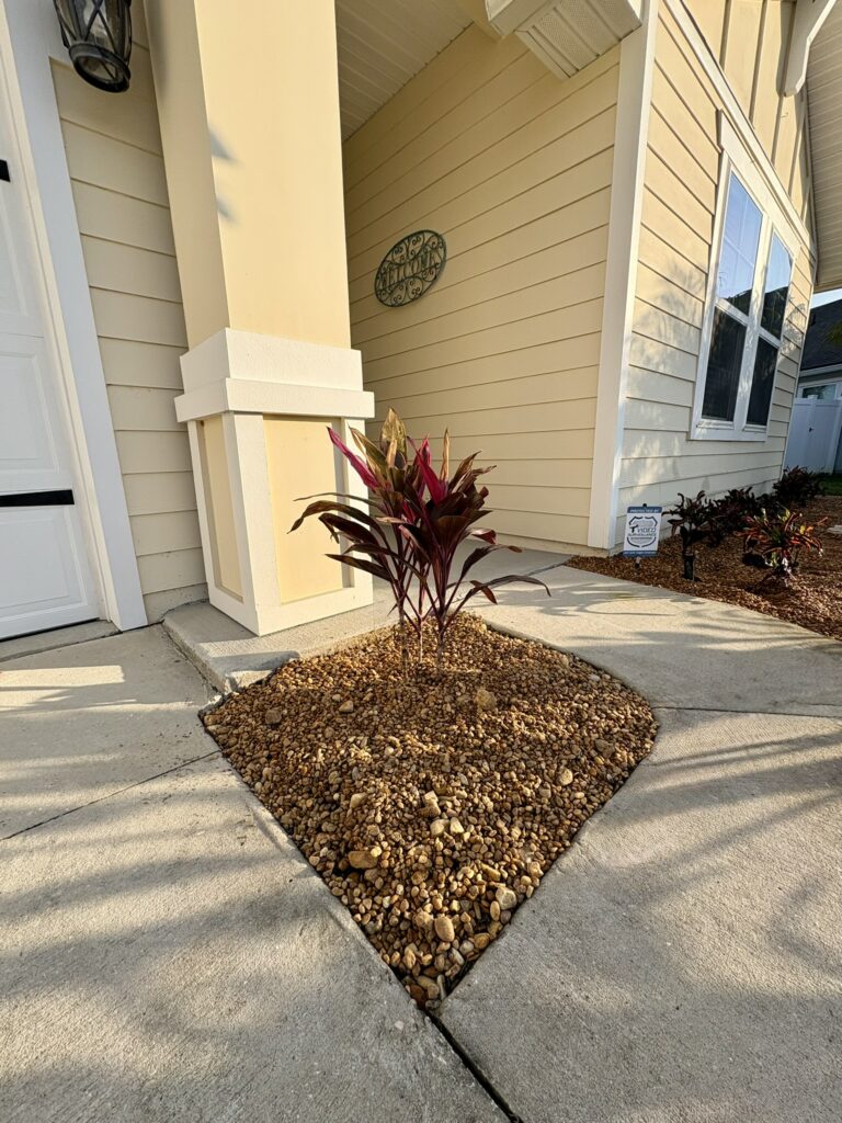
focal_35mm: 14
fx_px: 454
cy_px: 562
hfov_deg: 85.7
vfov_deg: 102.1
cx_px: 421
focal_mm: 2.22
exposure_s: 1/1256
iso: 40
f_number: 2.2
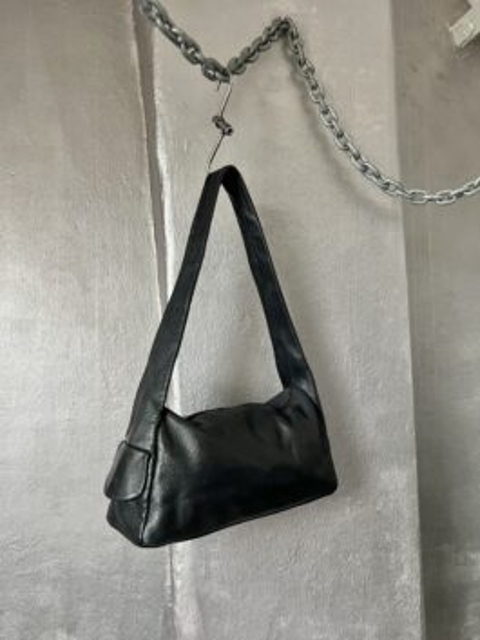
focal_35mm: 26
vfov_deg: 67.3
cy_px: 320
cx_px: 240
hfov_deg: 53.1
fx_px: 480
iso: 200
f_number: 1.5
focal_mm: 5.7
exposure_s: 1/60
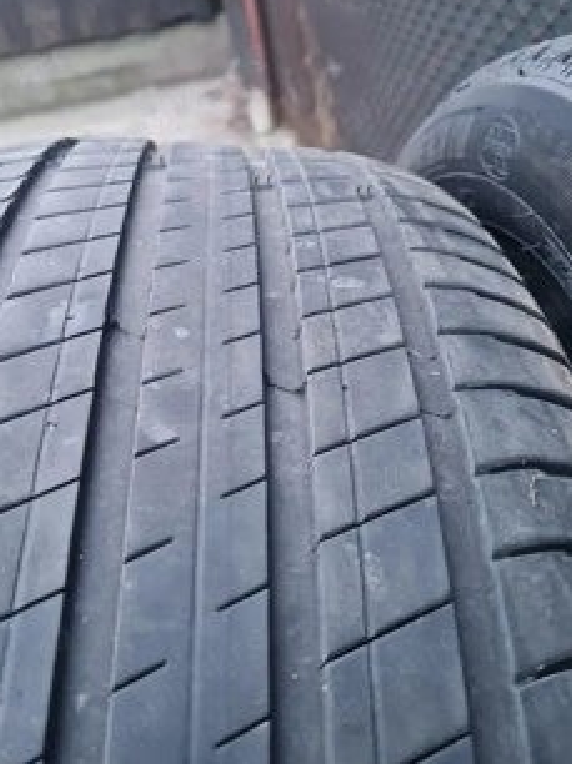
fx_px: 750
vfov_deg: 53.8
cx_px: 235
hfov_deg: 41.6
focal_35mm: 34
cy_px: 327
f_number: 1.8
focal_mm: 5.4
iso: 500
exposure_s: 1/33
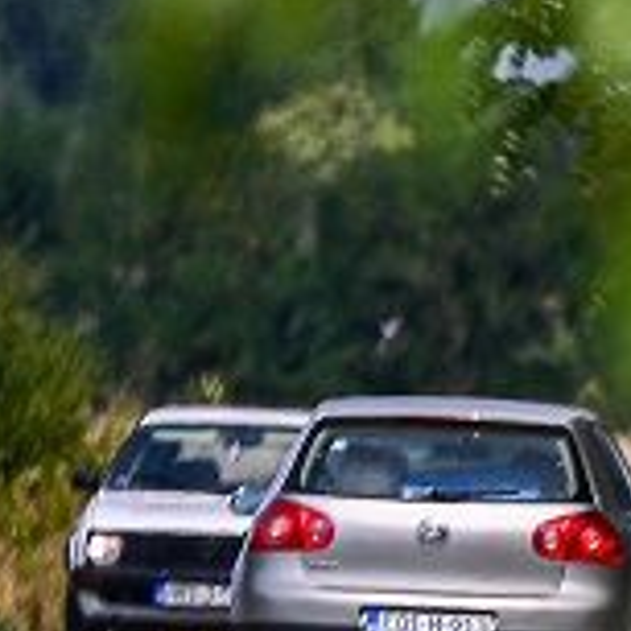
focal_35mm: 1333
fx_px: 27491
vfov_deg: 1.3
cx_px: -1406
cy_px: 433
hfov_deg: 1.3
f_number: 2.8
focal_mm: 200
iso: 200
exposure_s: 1/8000
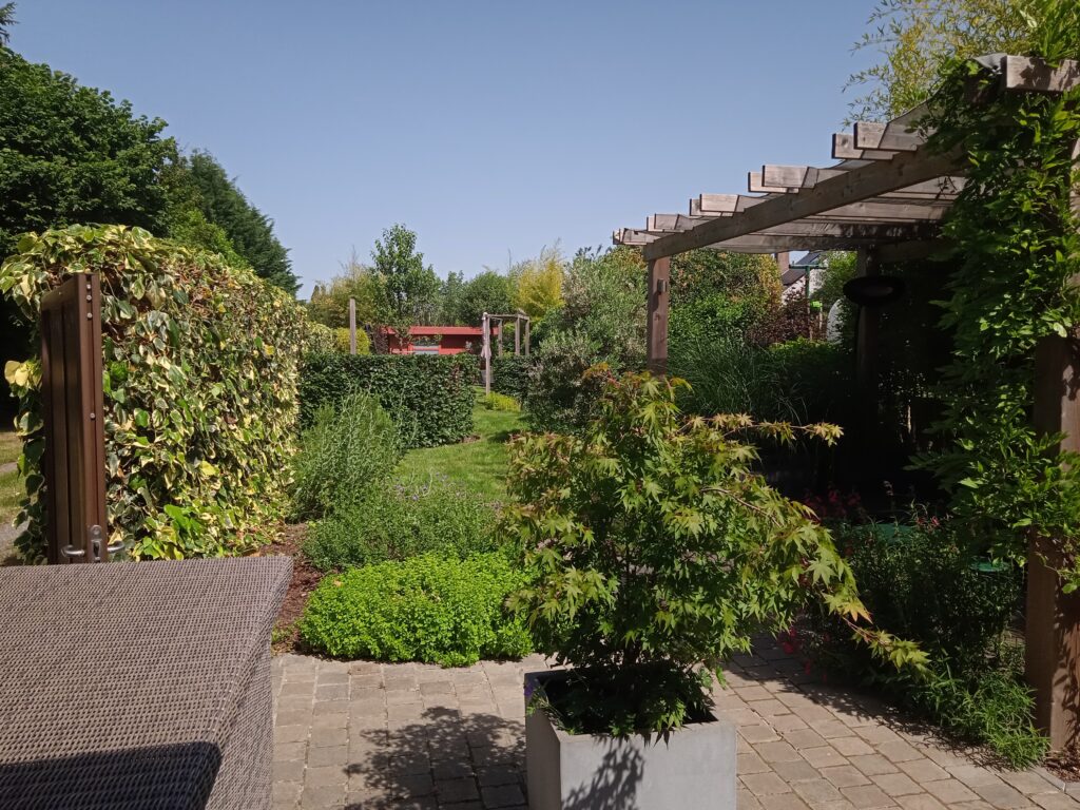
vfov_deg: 49.7
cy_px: 405
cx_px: 540
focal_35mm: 28
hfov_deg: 63.4
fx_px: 874
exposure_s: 1/1203
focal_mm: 3.43
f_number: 2.2
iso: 113
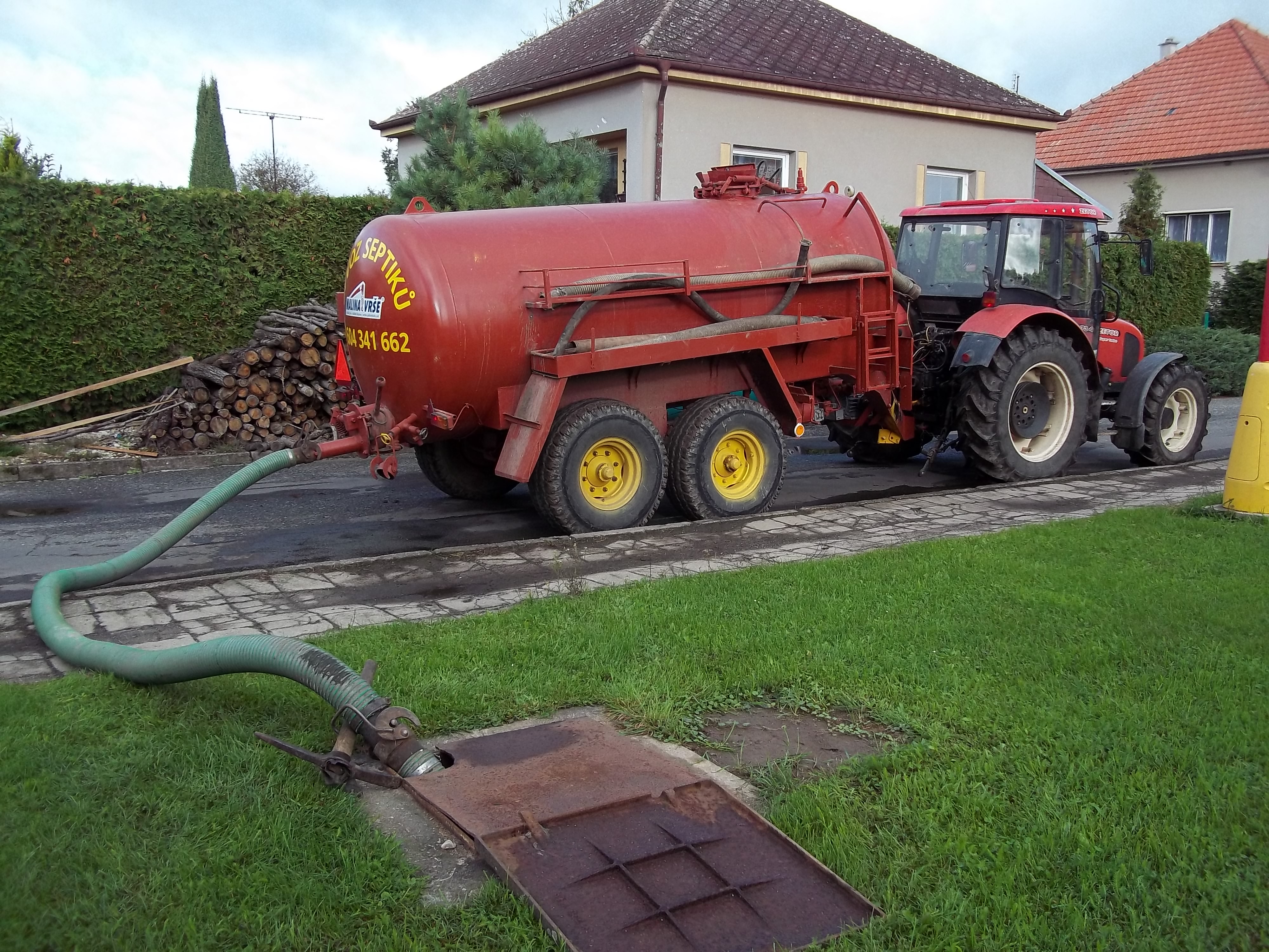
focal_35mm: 32
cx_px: 634
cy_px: 476
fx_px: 1173
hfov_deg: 56.8
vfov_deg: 44.2
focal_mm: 5.7
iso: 80
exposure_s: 1/400
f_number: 2.9
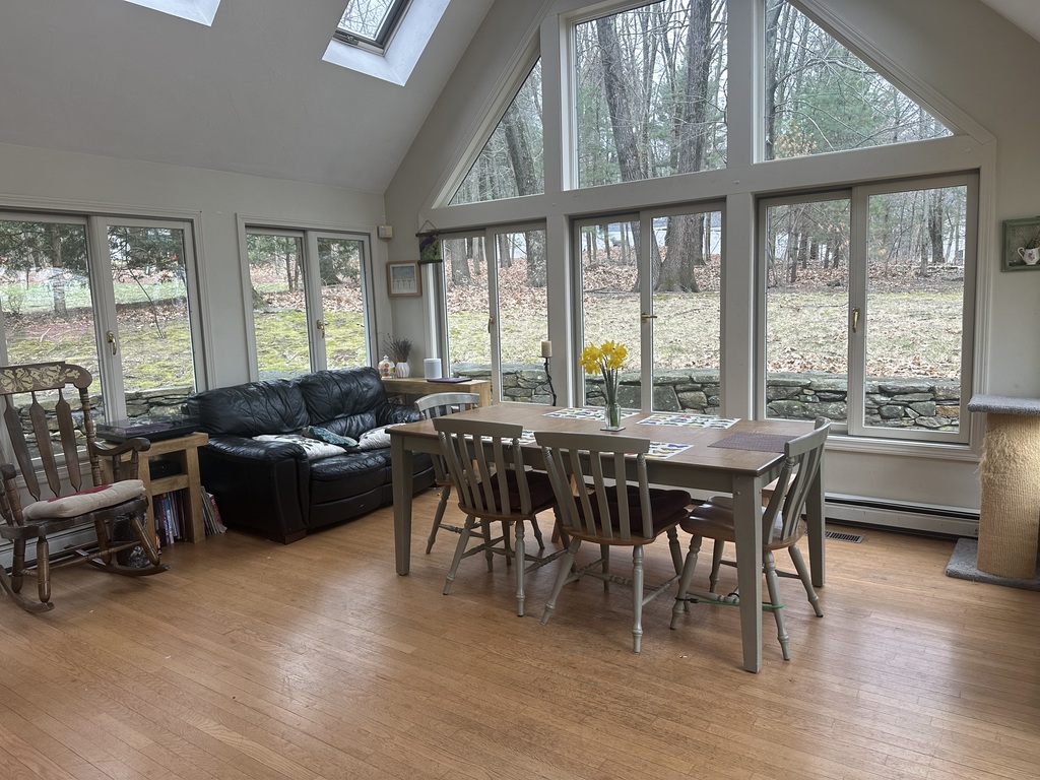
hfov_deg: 71.6
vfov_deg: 56.8
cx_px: 520
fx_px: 721
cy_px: 390
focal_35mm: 24
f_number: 1.78
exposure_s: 1/120
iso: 125
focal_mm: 6.86
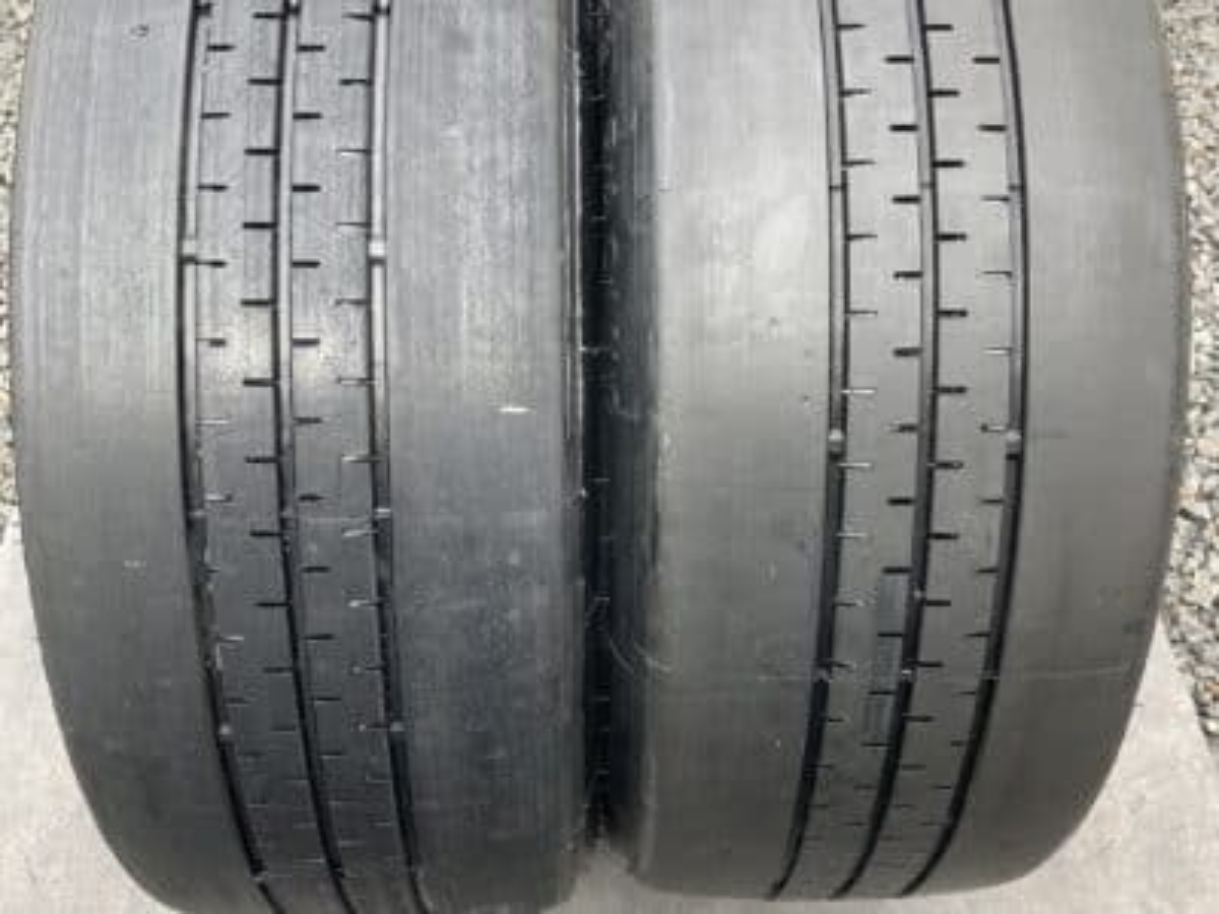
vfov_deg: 49.7
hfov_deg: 63.4
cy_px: 457
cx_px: 610
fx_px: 986
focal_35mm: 28
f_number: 1.8
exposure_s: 1/121
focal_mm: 3.99
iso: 40
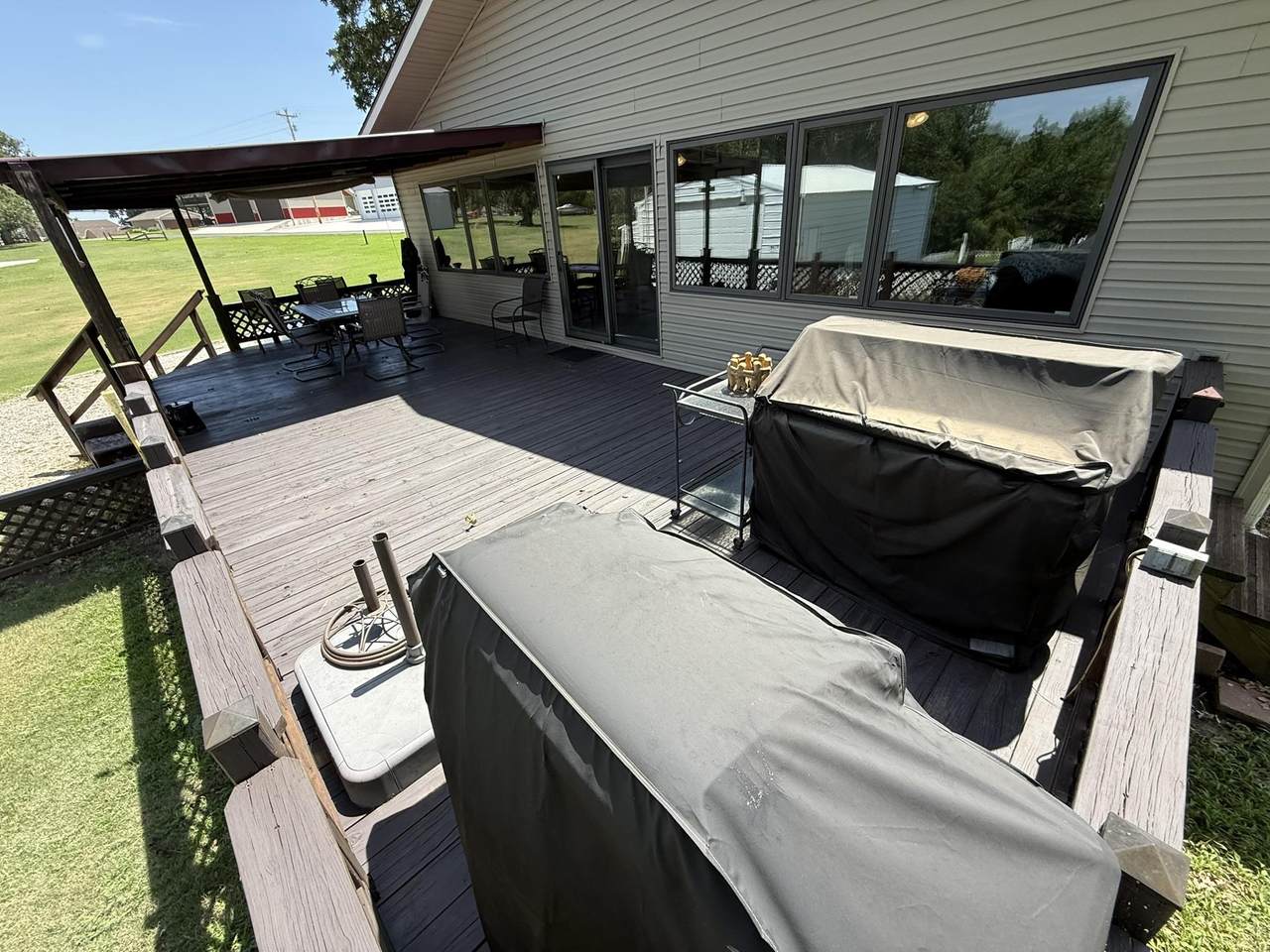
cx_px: 635
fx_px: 514
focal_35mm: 14
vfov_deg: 85.7
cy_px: 476
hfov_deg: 102.1
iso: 50
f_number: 2.2
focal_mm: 2.22
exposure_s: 1/734
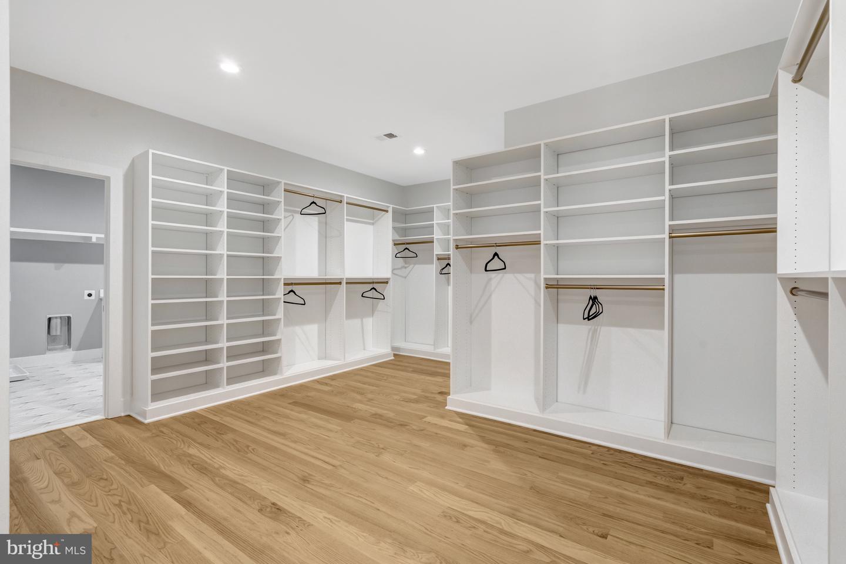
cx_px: 423
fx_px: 376
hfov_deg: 96.7
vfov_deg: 73.7
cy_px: 282
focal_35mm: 16
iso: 1250
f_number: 8
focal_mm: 16
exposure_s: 1/20
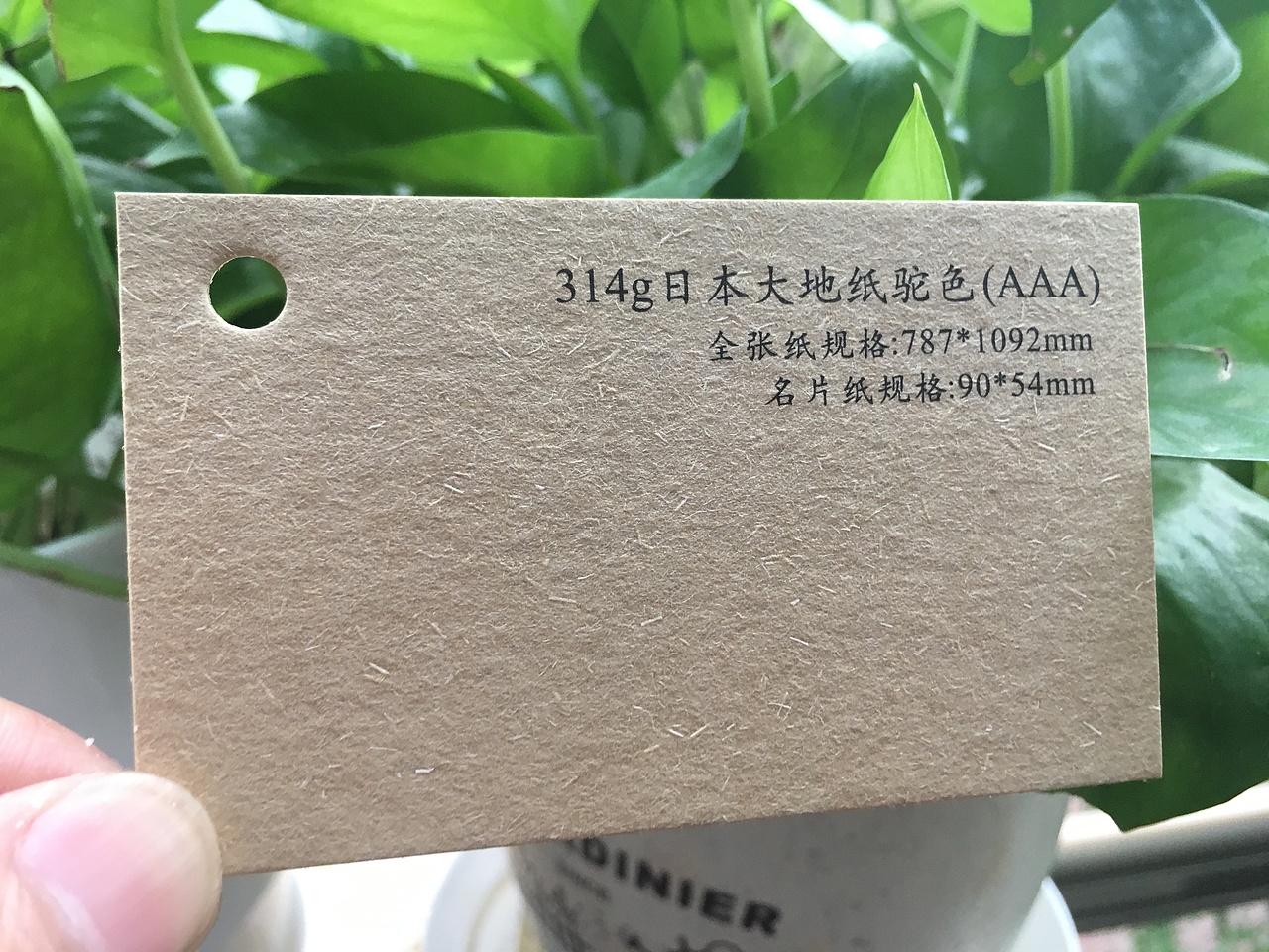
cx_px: 634
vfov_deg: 48.2
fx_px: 1063
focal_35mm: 29
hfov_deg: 61.7
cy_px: 476
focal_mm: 4.15
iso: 50
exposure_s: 1/33
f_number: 2.2
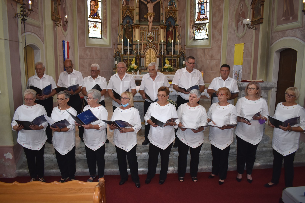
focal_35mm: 27
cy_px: 102
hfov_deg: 67.4
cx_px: 152
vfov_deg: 48.0
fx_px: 229
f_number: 3.5
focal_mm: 18
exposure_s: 1/200
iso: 640
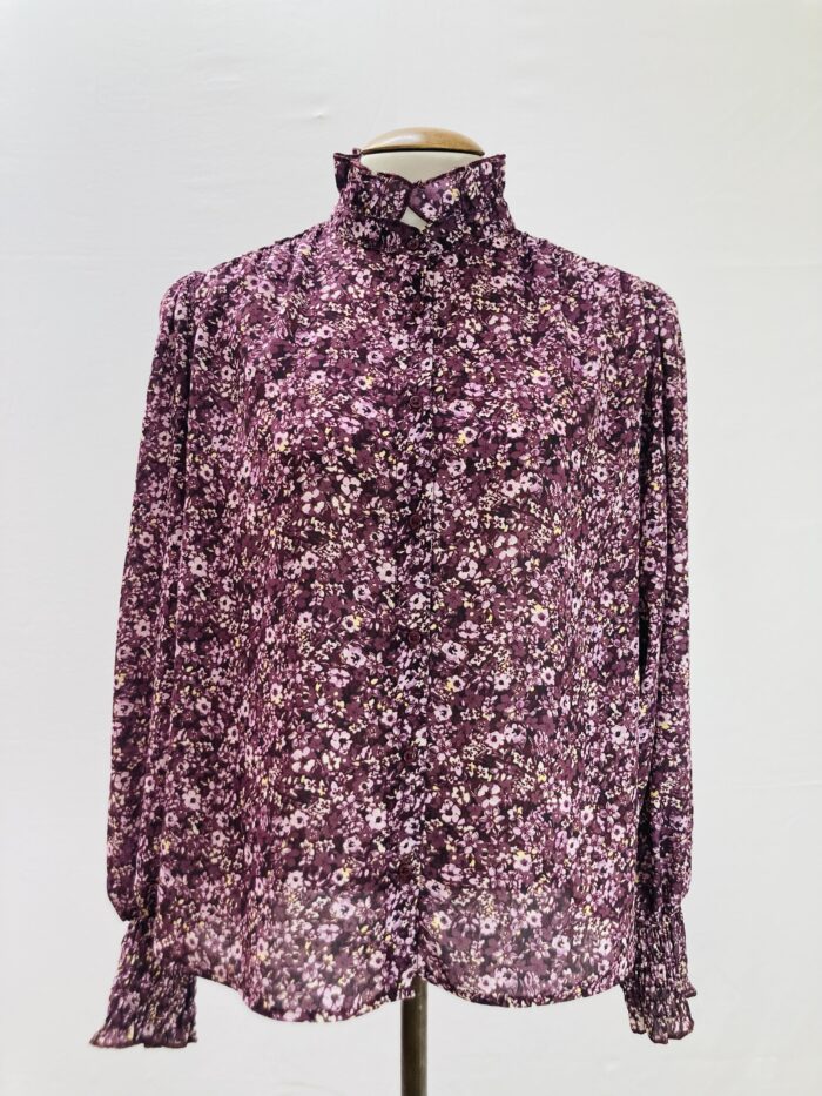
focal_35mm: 28
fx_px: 886
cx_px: 411
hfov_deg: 49.8
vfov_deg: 63.4
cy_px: 548
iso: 64
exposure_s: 1/120
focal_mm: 3.99
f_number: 1.8
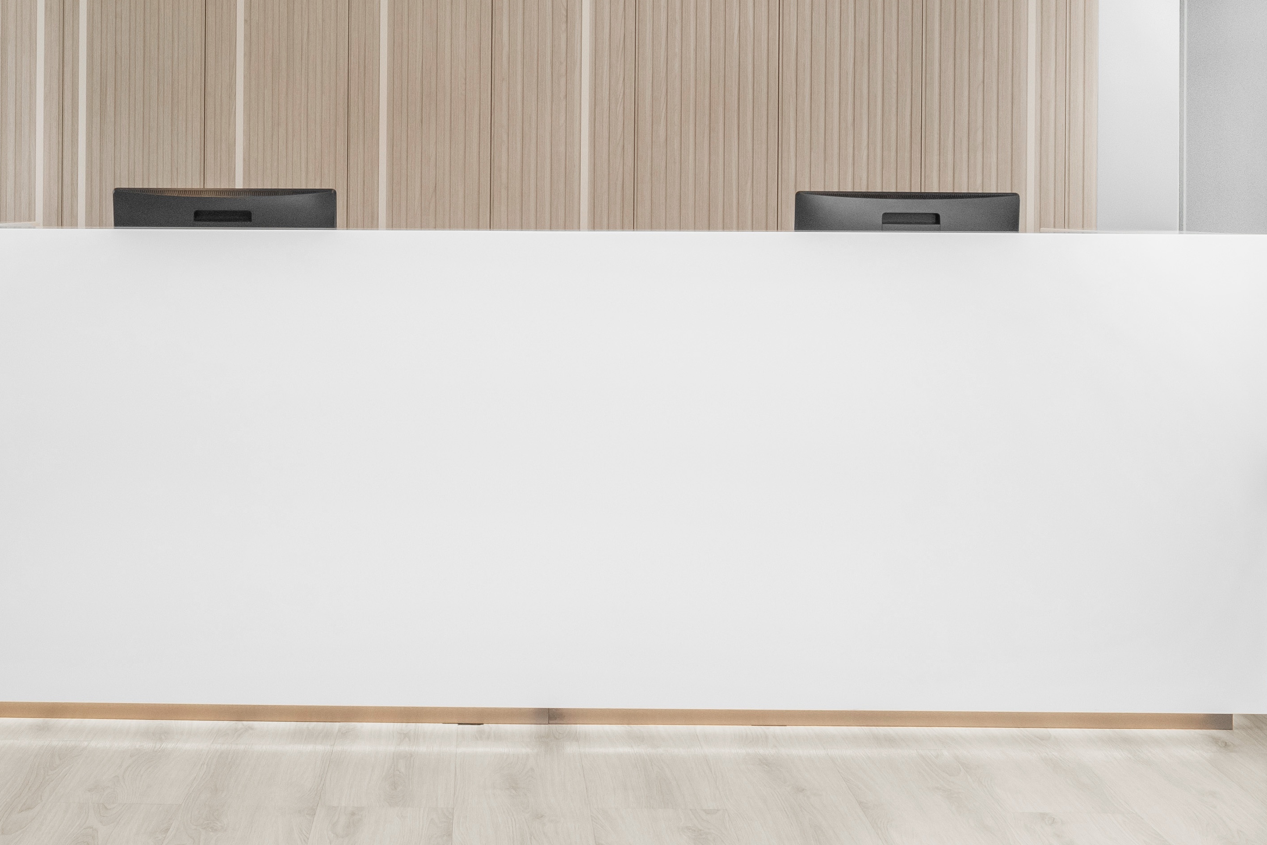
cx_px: 440
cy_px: 209
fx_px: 1549
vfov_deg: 30.0
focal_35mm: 44
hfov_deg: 44.0
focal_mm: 13.2
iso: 640
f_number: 10
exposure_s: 1/60
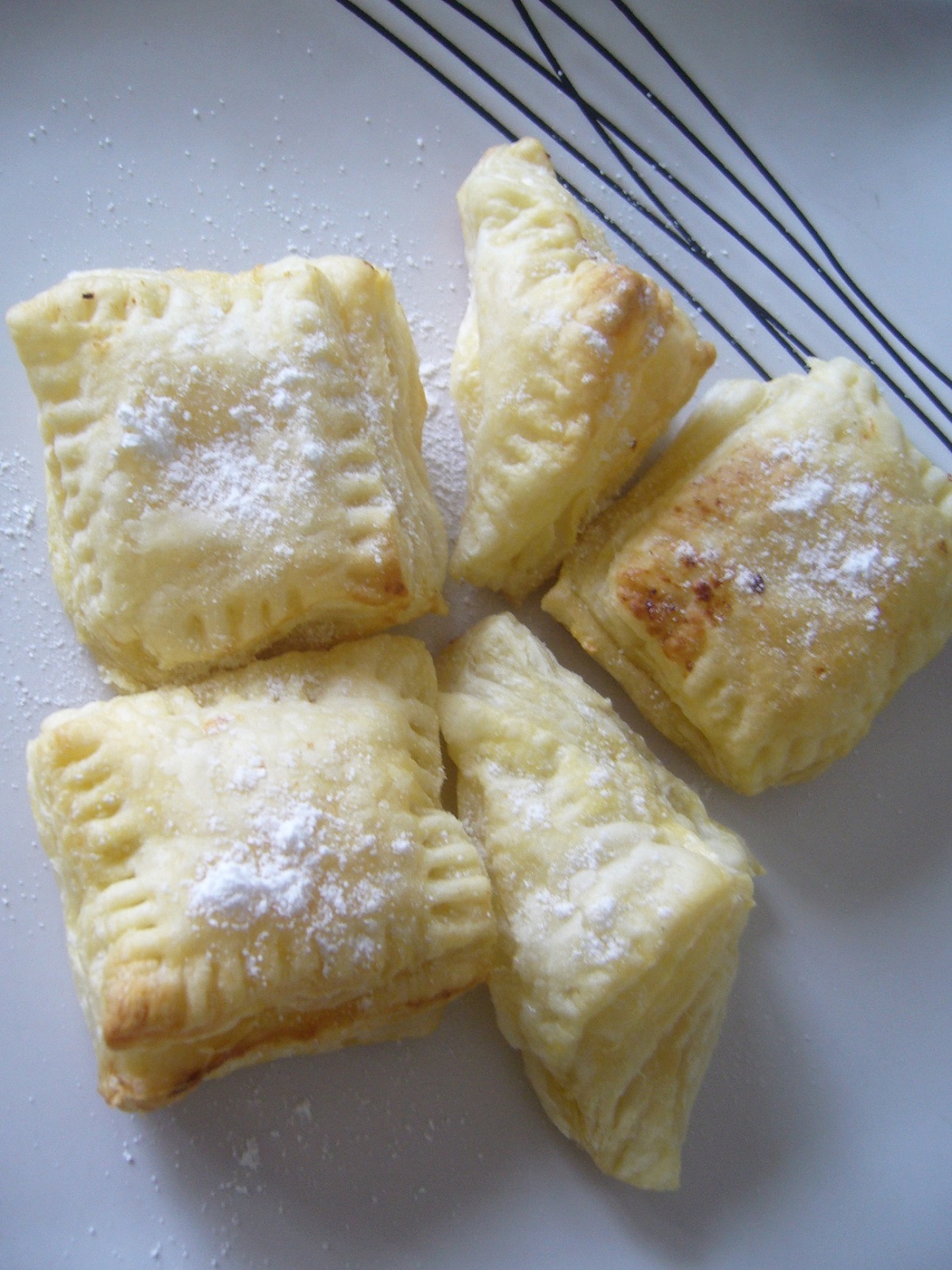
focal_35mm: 35
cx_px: 476
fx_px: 1283
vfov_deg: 52.6
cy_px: 635
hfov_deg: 40.7
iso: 100
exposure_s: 1/13
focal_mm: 5.8
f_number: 2.8
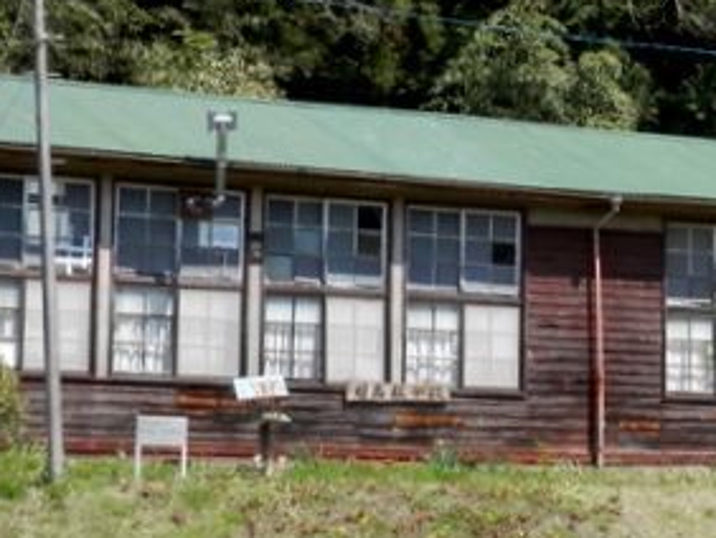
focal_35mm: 139
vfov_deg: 10.7
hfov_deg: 13.8
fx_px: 2878
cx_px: 823
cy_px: 137
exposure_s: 1/320
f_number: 4
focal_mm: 8.9
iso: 80
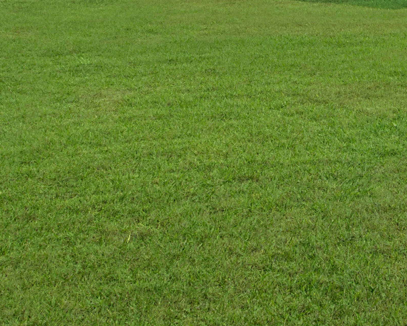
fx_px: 590
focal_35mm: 49
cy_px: -49
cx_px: 405
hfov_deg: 34.6
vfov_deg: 27.7
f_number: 11
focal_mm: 10
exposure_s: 1/100
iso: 100
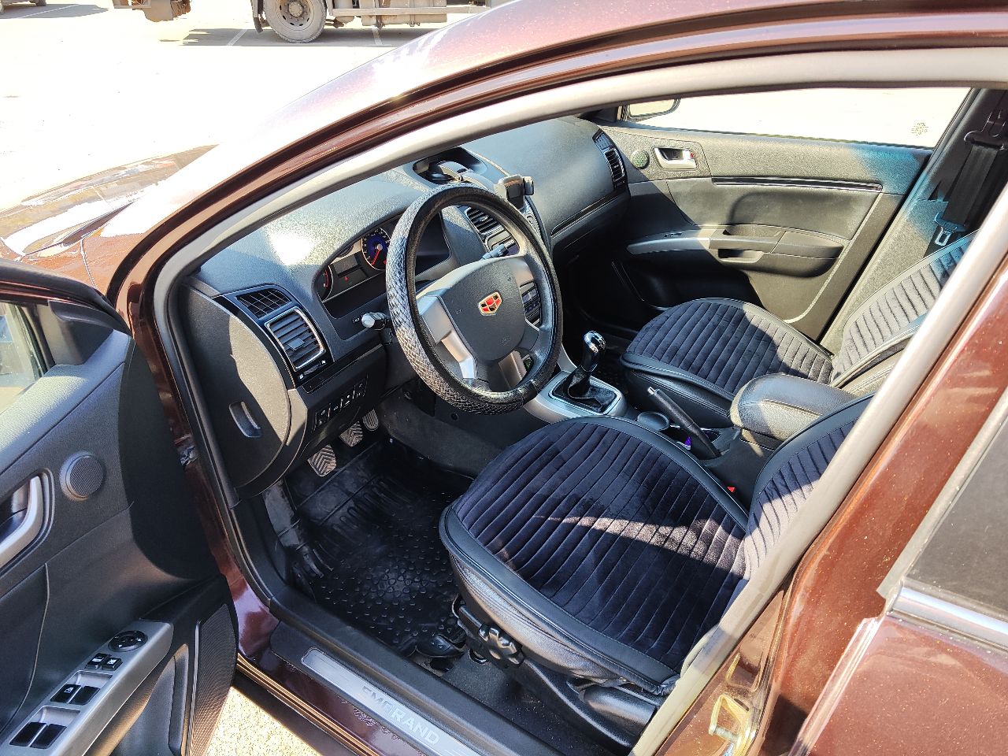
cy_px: 378
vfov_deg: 58.9
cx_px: 504
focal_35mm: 23
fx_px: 670
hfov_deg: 73.9
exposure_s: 1/334
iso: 50
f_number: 1.8
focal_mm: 5.4
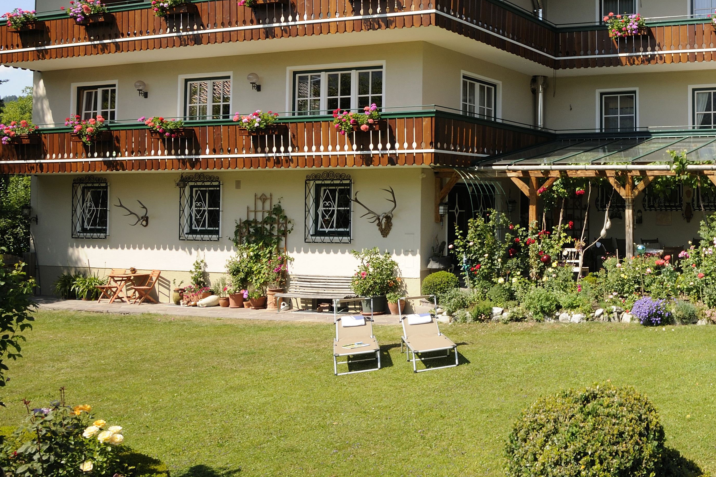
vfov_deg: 36.9
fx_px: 696
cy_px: 118
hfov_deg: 46.1
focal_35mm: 35
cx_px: 710
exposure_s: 1/125
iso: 160
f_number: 10
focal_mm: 16
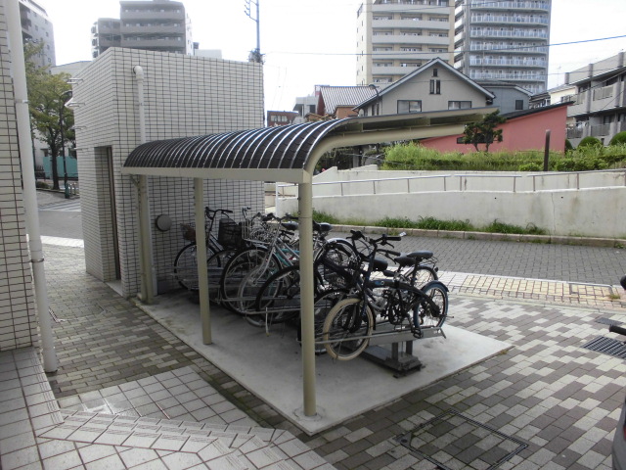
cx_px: 313
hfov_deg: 67.3
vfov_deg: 53.1
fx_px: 470
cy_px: 235
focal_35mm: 26
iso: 100
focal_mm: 4.6
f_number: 3.5
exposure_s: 1/250
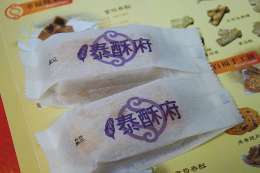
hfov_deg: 27.0
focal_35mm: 75
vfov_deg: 18.2
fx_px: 541
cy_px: 86
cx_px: 130
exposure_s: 1/30
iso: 1600
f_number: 5.6
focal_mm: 50
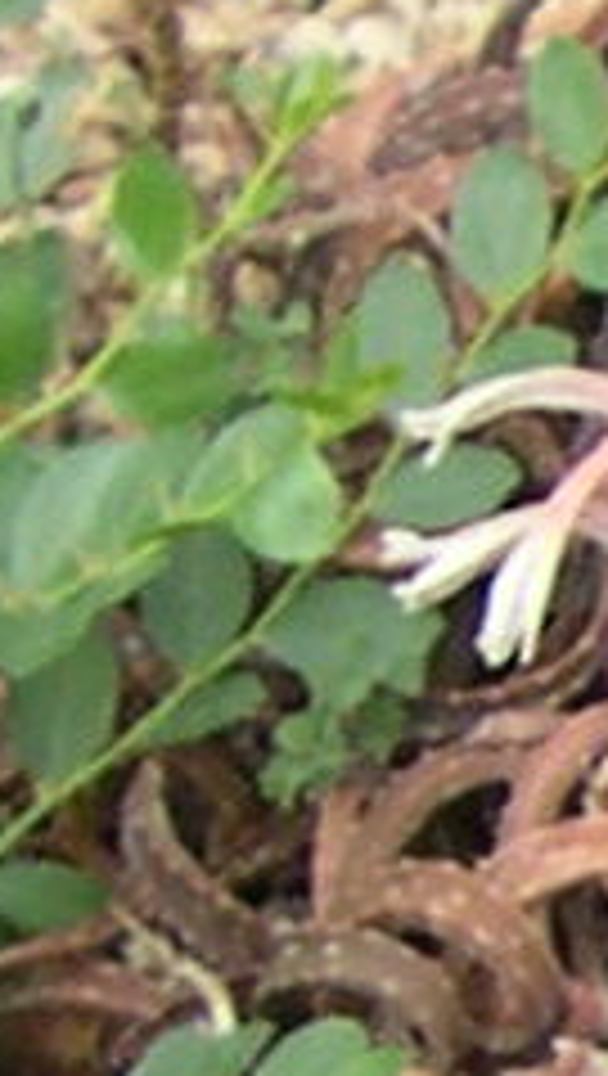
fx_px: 7171
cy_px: 122
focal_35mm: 251
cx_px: 2801
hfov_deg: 4.3
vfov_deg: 8.6
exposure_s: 1/131
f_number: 2.8
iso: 100
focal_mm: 8
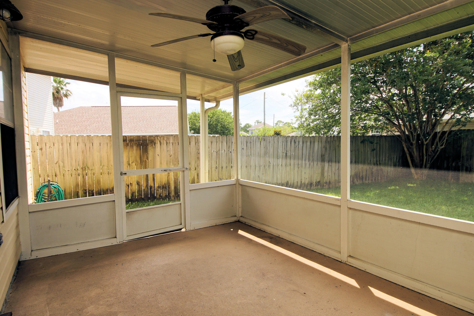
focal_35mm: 18
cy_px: 158
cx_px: 237
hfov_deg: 90.0
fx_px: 237
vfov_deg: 67.4
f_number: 5.6
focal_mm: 12
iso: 100
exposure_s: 1/100
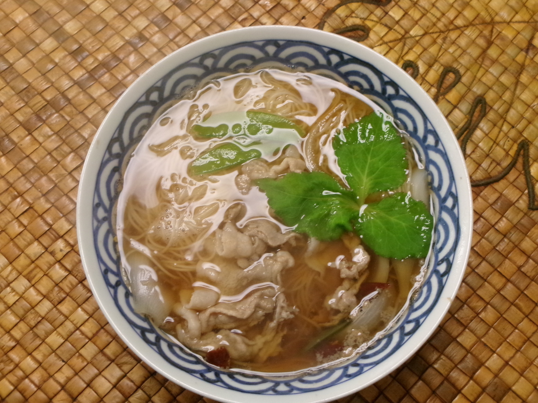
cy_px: 202
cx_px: 269
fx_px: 824
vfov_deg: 27.5
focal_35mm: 53
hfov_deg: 36.2
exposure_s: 1/34
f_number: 4.9
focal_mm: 9.5
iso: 400
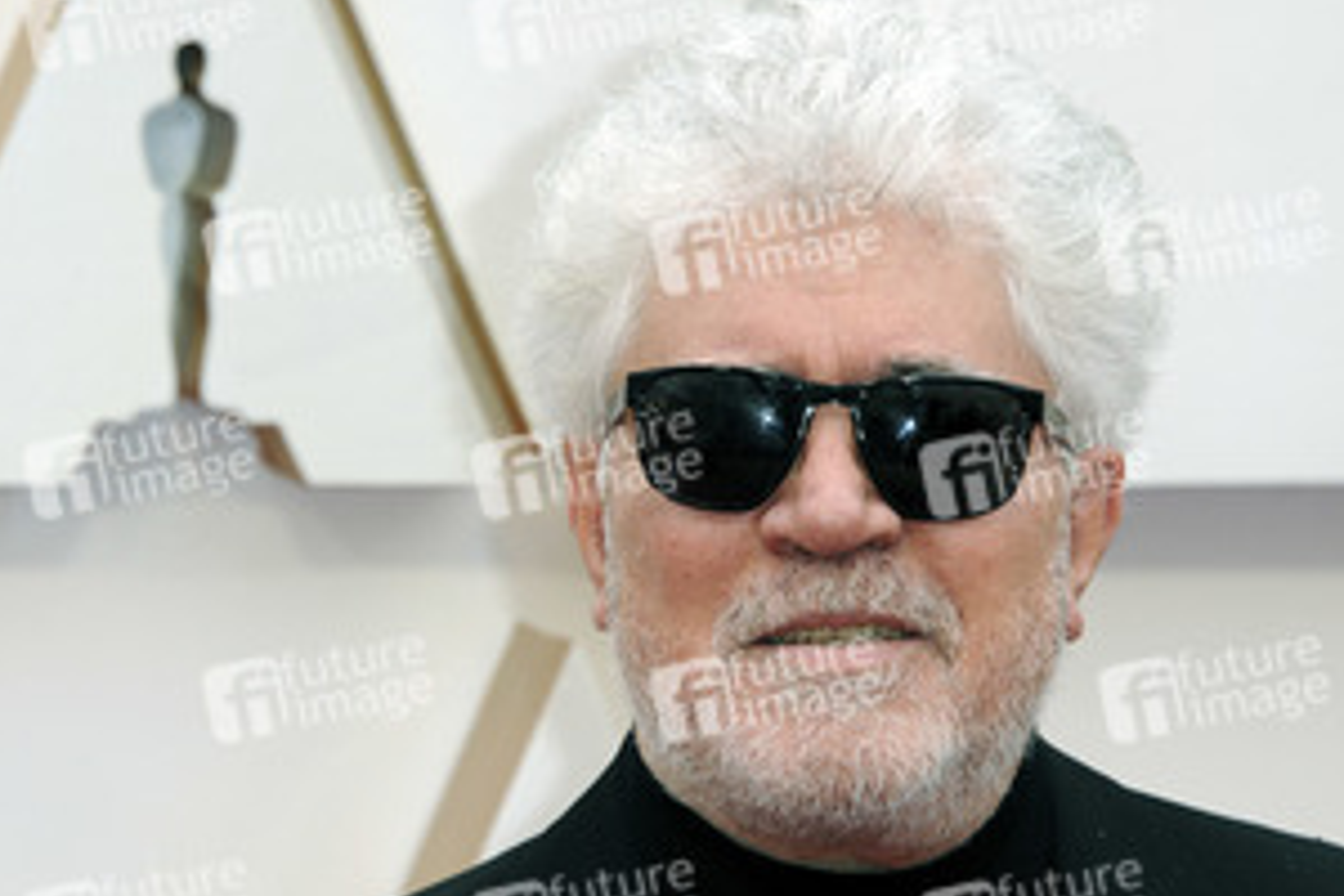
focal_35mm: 315
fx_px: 11759
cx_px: 645
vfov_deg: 4.4
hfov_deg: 6.5
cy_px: 578
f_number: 8
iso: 800
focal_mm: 210
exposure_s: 1/200
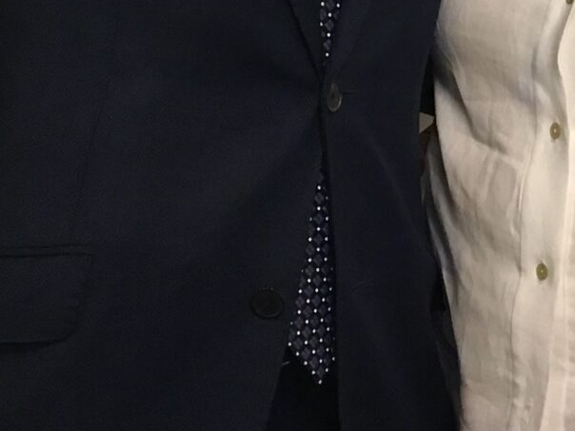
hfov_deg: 15.7
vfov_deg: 11.6
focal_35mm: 123
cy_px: -192
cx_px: 579
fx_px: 2043
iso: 80
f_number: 2.2
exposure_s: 1/17
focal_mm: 4.15
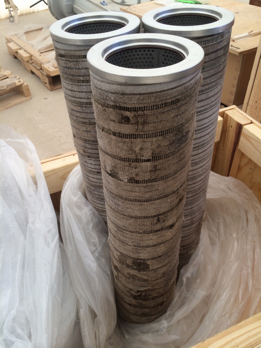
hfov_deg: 46.8
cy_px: 174
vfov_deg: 60.0
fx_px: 302
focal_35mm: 30
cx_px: 130
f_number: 2.2
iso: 32
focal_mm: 4.12
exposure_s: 1/289
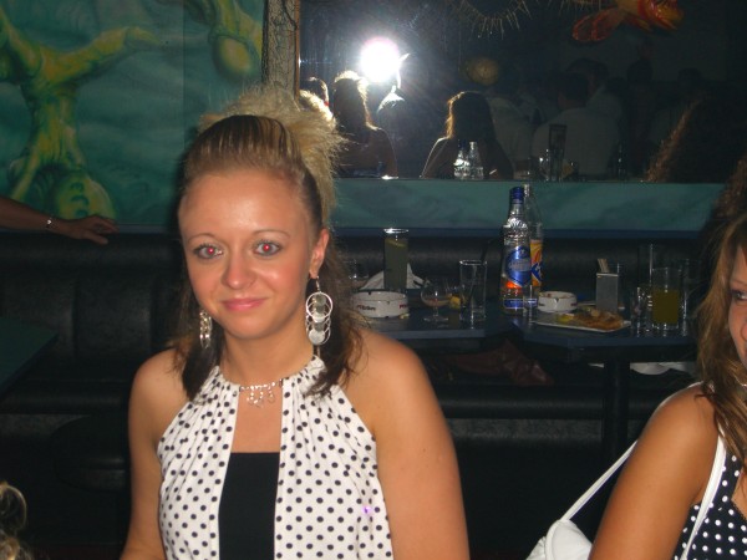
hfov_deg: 28.6
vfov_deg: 21.6
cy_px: 280
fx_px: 1467
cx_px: 374
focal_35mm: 68
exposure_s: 1/60
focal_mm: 14.2
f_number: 4
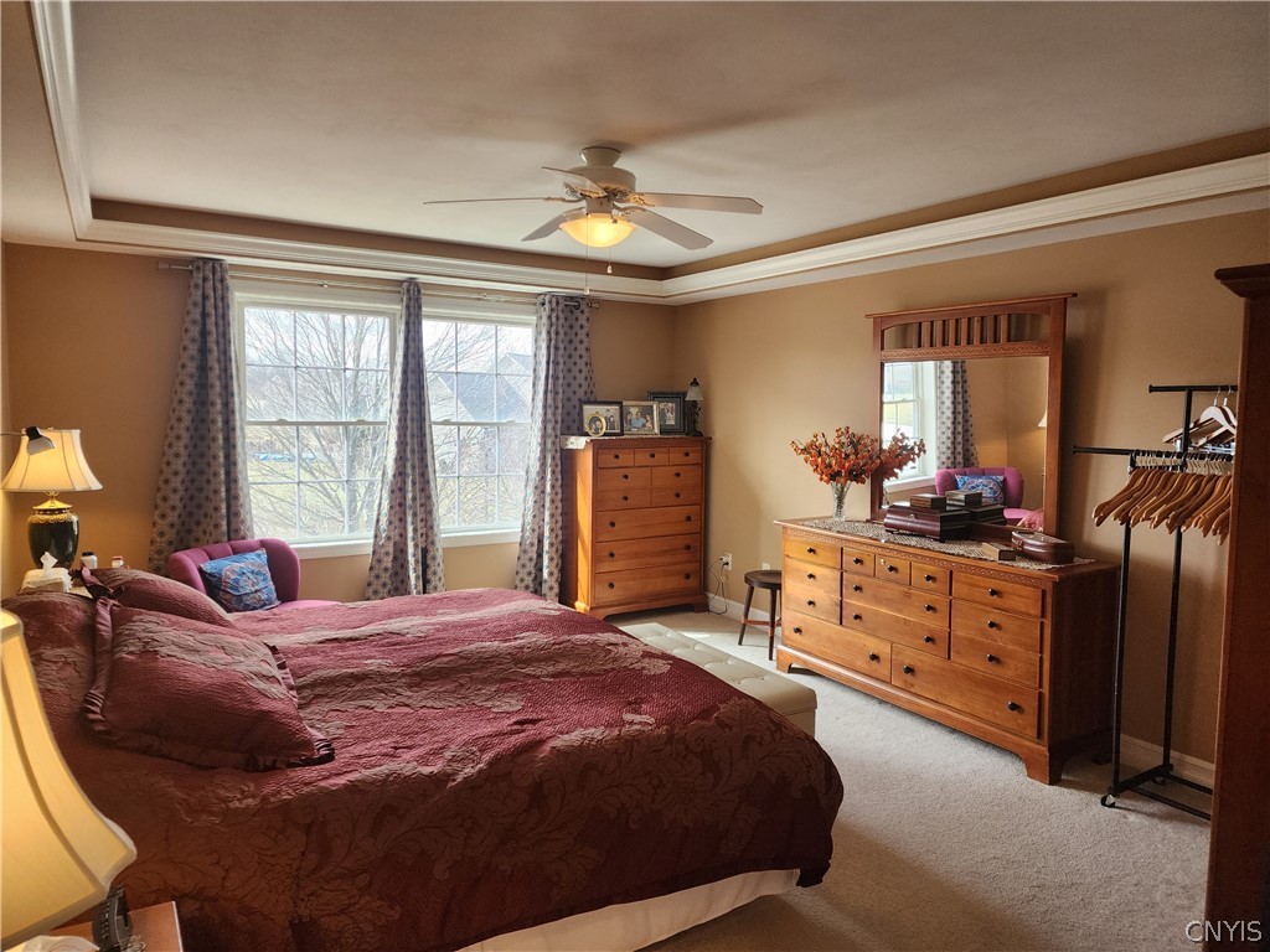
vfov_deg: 58.9
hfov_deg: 73.9
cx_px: 635
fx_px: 844
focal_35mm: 23
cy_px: 476
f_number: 1.8
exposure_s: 1/180
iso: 200
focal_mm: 6.4
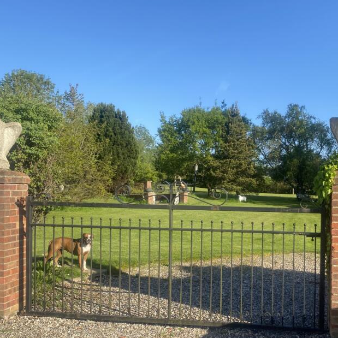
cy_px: 197
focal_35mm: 38
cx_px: 248
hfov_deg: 42.7
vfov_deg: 43.7
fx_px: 420
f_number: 1.8
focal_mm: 4.25
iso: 32
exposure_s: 1/1608
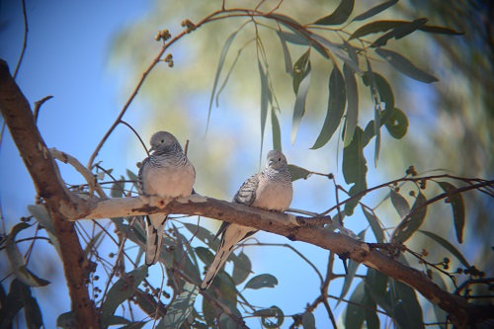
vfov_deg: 4.6
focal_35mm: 300
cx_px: 247
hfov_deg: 6.9
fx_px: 4115
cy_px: 164
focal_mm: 200
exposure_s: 1/1000
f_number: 5.6
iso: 800
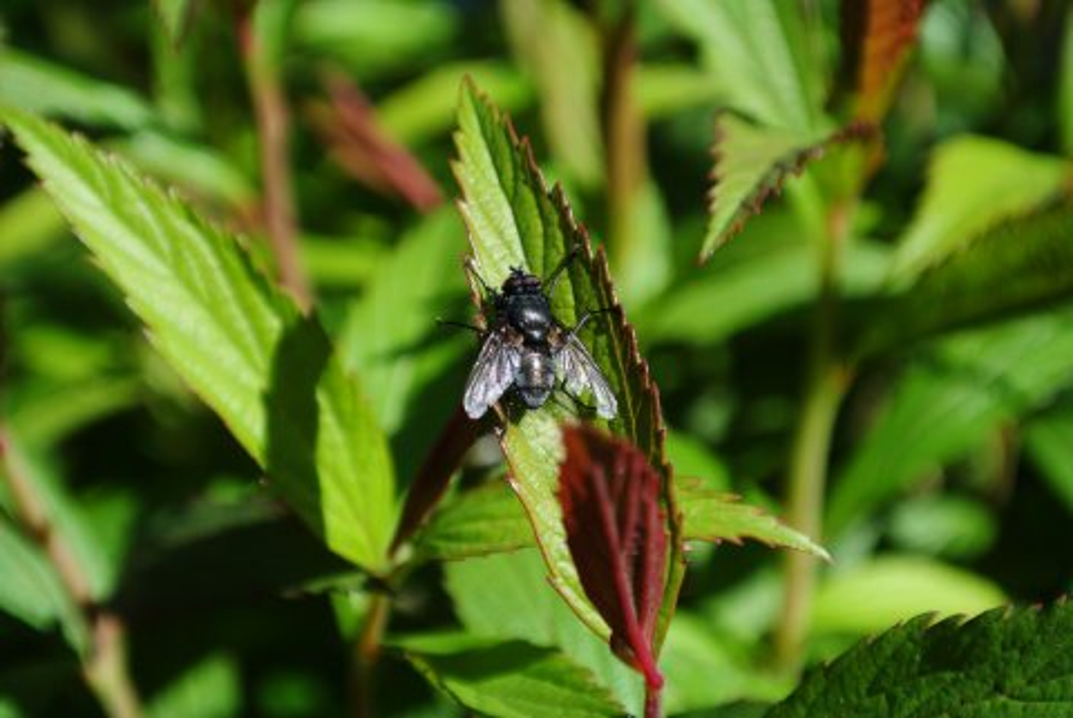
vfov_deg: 16.9
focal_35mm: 81
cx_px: 536
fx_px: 2416
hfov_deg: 25.0
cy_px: 359
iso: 100
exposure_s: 1/400
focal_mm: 30
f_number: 5.6
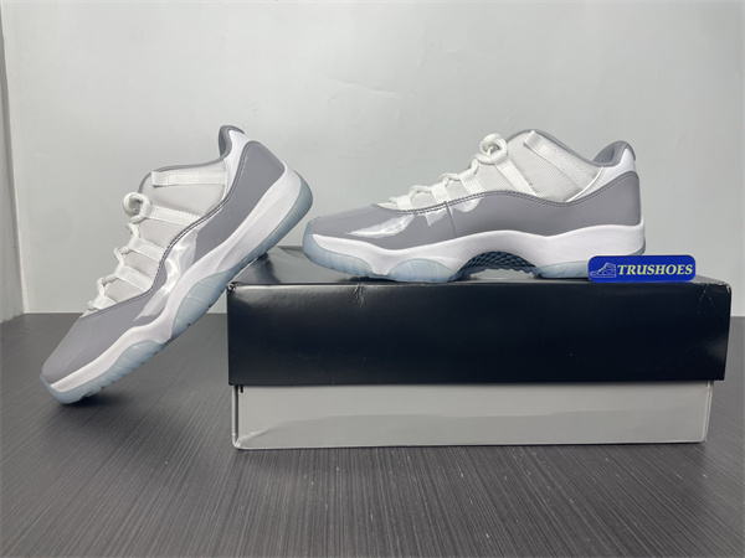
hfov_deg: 67.3
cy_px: 279
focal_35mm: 26
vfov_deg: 53.1
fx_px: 560
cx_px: 372
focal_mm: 4.2
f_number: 1.6
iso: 32
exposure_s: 1/150
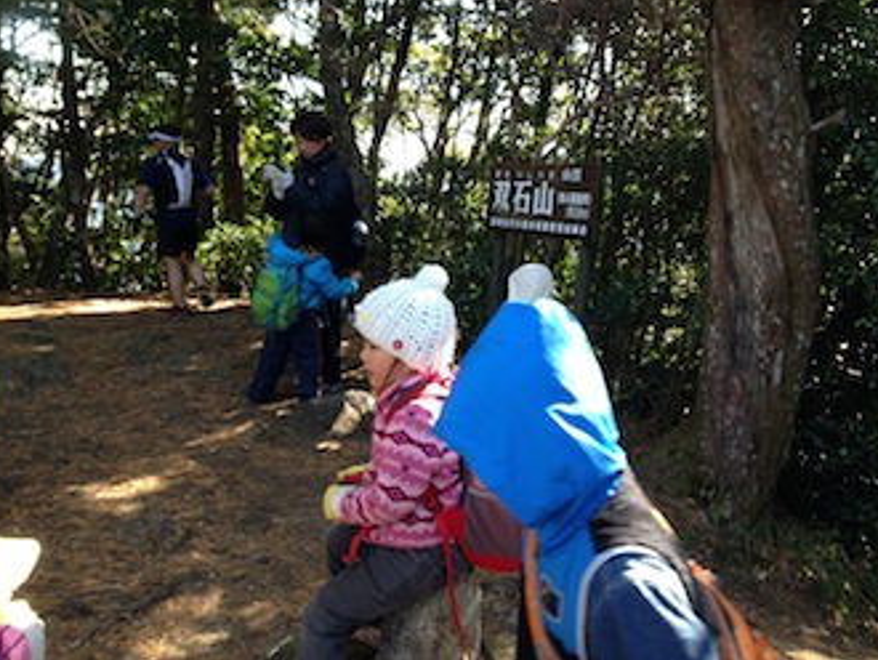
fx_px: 914
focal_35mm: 36
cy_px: 303
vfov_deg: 39.7
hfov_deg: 51.3
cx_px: 447
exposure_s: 1/120
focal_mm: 4.12
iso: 64
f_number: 2.4
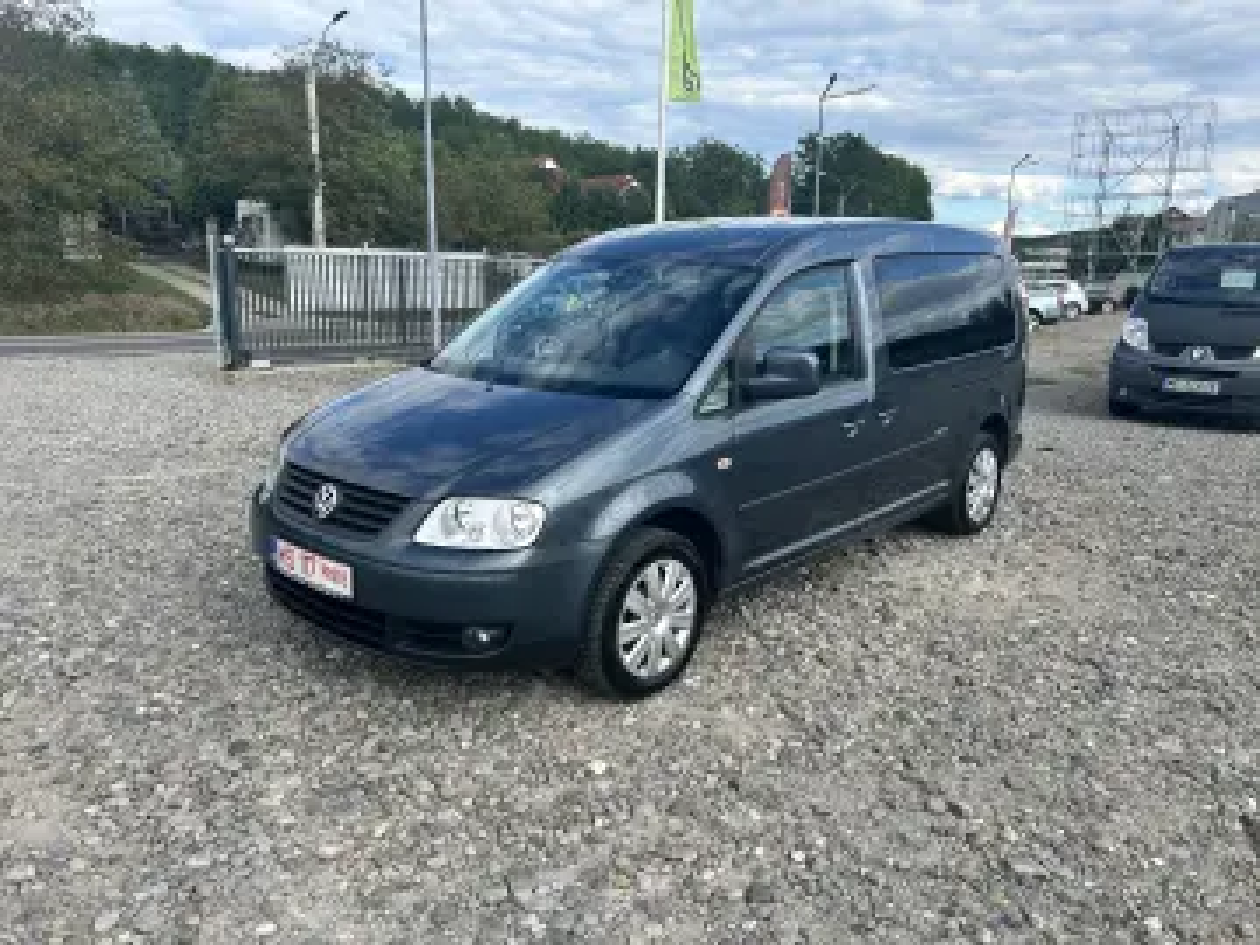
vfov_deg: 53.1
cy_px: 472
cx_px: 630
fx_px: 946
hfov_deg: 67.3
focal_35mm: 26
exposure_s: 1/1808
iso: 50
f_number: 1.5
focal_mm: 5.7
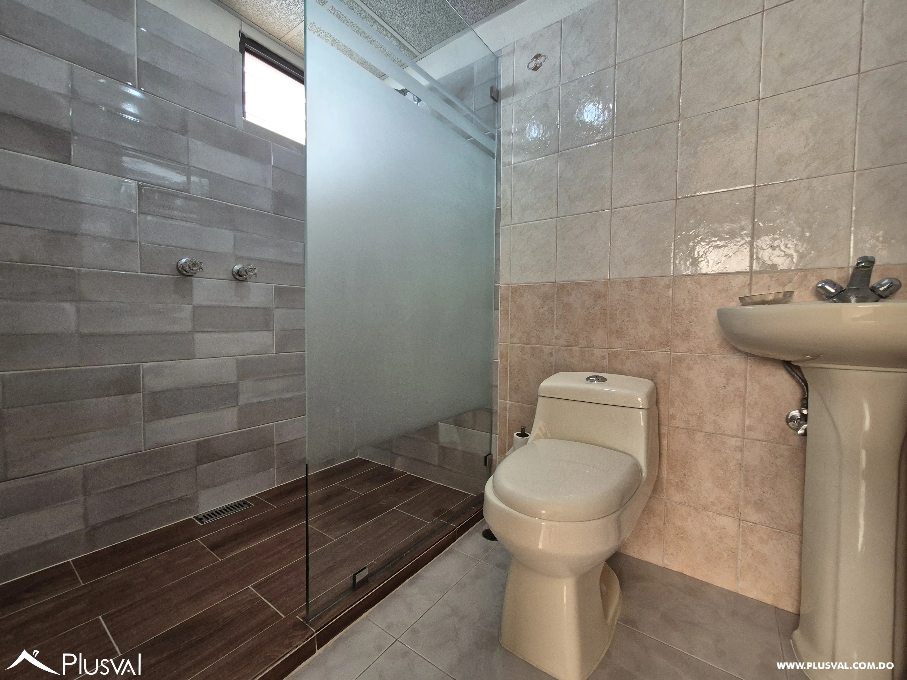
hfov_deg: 106.2
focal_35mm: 13
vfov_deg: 89.9
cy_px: 340
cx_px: 454
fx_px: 341
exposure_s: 1/60
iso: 250
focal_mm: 2.2
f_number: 2.2
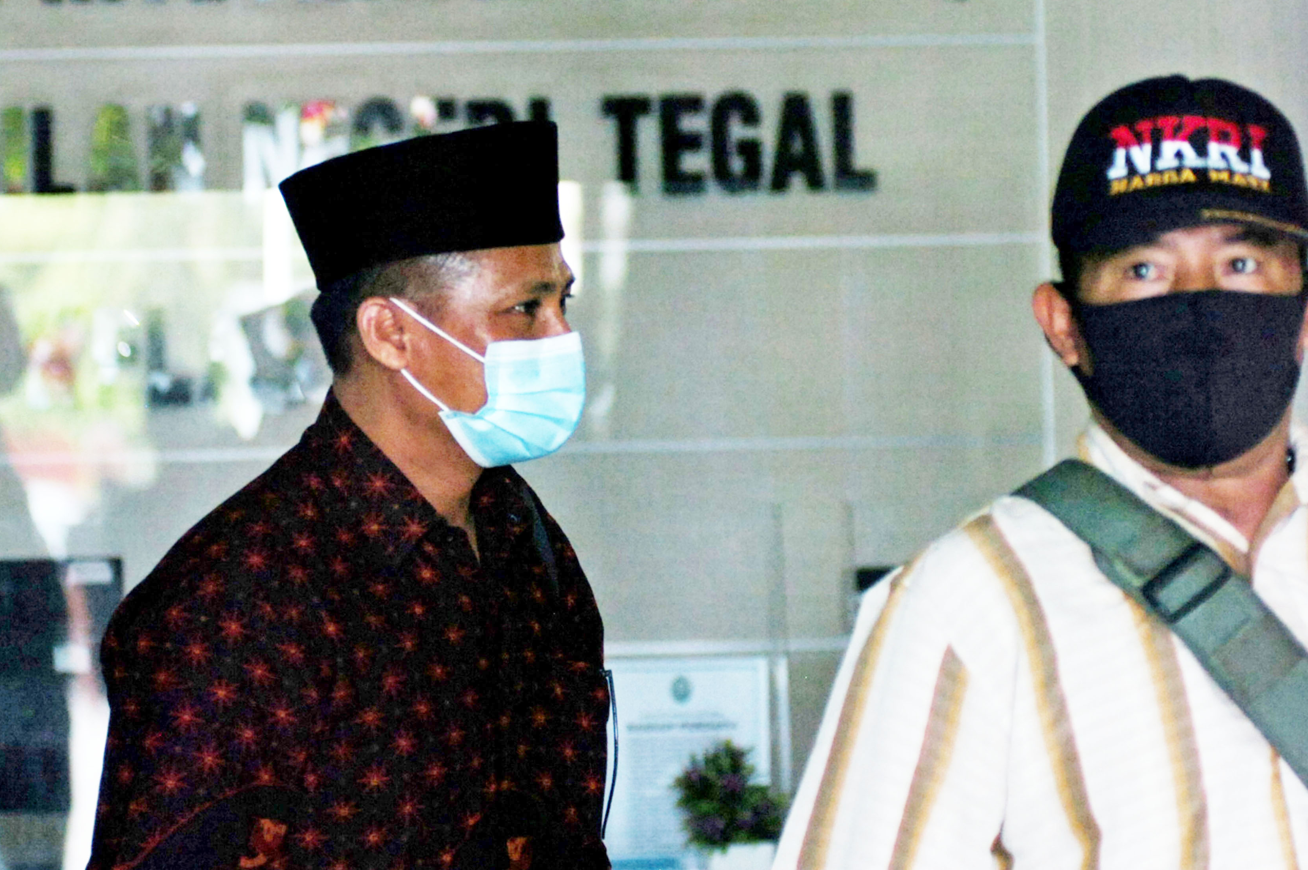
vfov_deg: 9.4
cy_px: 375
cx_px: 520
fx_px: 5264
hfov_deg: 14.2
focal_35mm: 145
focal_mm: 80
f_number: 3.2
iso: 800
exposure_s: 1/400
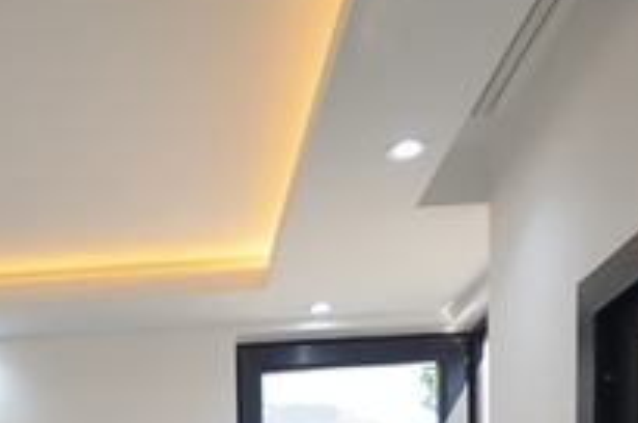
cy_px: 700
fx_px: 938
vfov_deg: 20.3
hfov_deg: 34.6
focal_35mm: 53
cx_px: 20
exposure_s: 1/60
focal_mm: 10
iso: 280
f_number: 5.6
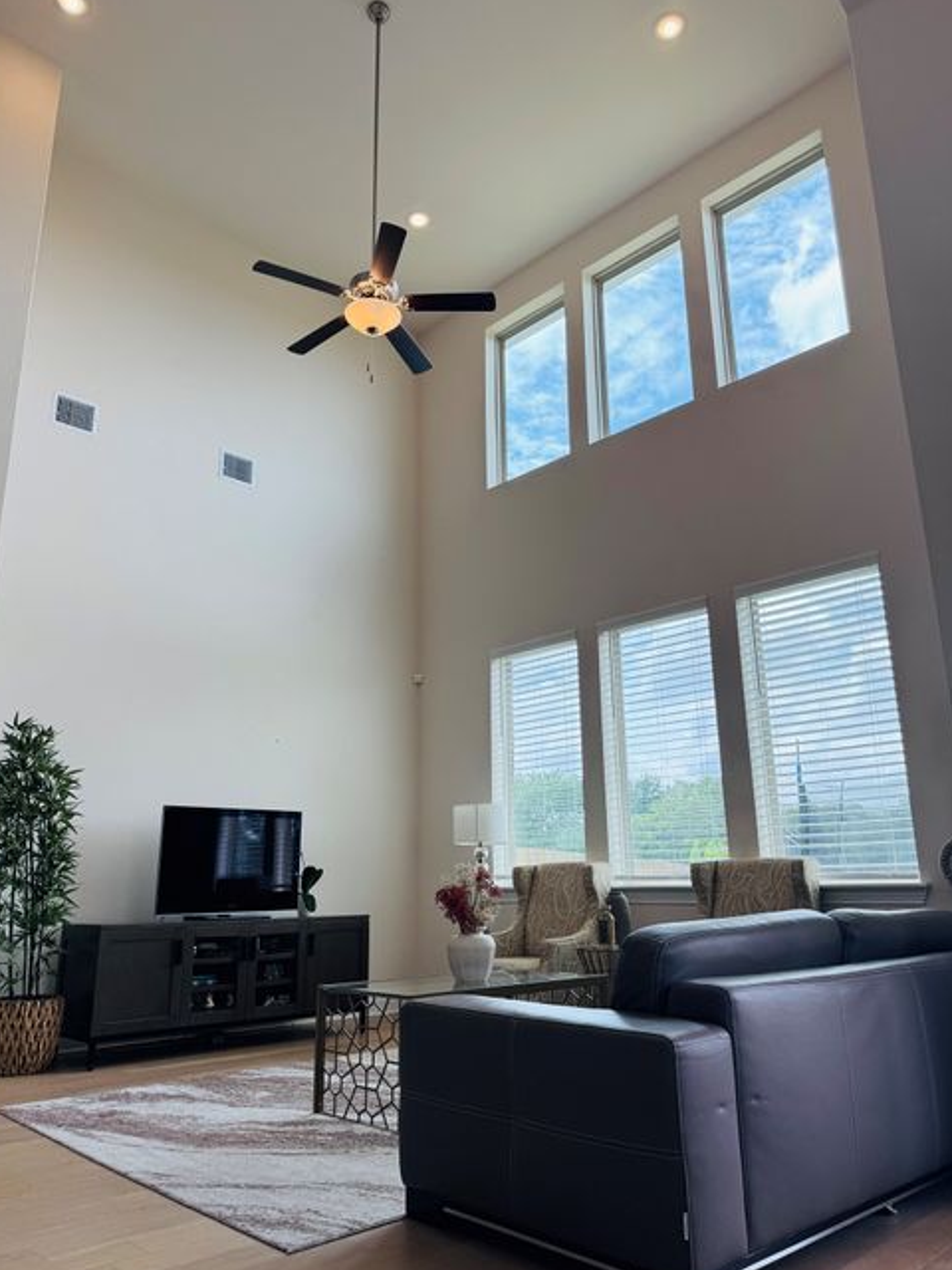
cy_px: 620
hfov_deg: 54.9
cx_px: 470
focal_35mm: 25
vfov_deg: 69.4
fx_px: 917
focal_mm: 6.76
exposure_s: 1/604
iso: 80
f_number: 1.78
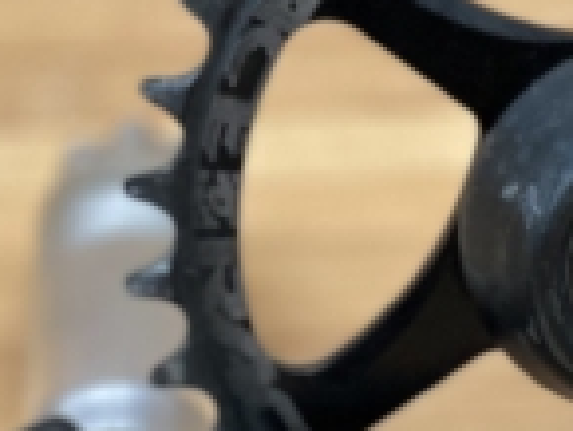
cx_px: 905
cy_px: 324
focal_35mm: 319
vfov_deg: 4.7
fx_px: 5285
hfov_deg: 6.1
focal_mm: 9
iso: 160
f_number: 2.8
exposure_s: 1/121
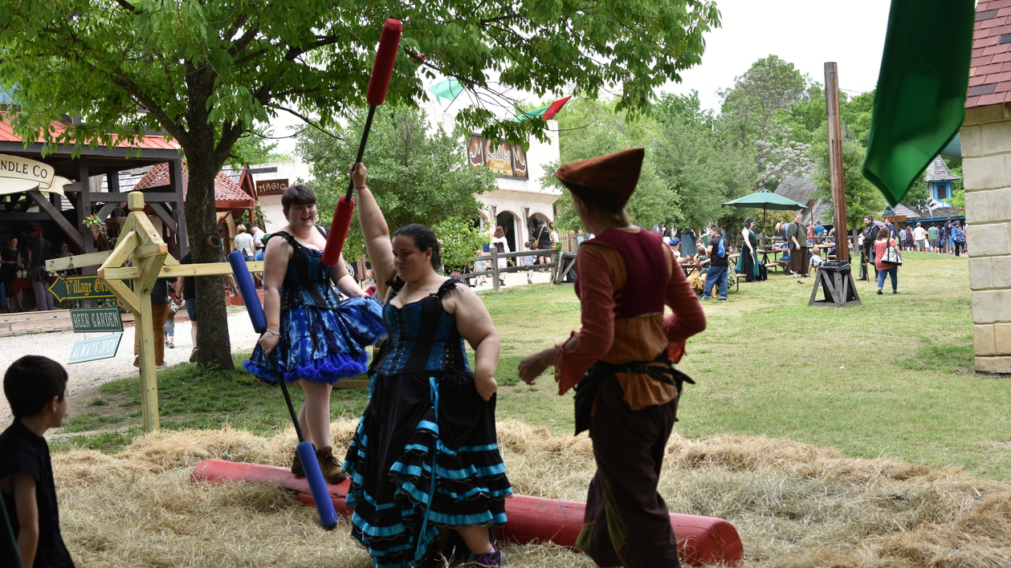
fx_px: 1313
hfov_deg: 42.1
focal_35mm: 49
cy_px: 306
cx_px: 512
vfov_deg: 24.4
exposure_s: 1/125
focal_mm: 46
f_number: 5.6
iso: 100
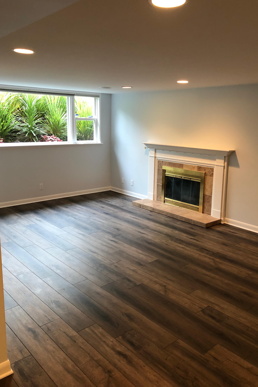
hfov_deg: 43.6
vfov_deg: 61.9
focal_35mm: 30
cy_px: 189
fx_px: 323
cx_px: 138
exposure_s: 1/15
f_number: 1.8
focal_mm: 3.99
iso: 50
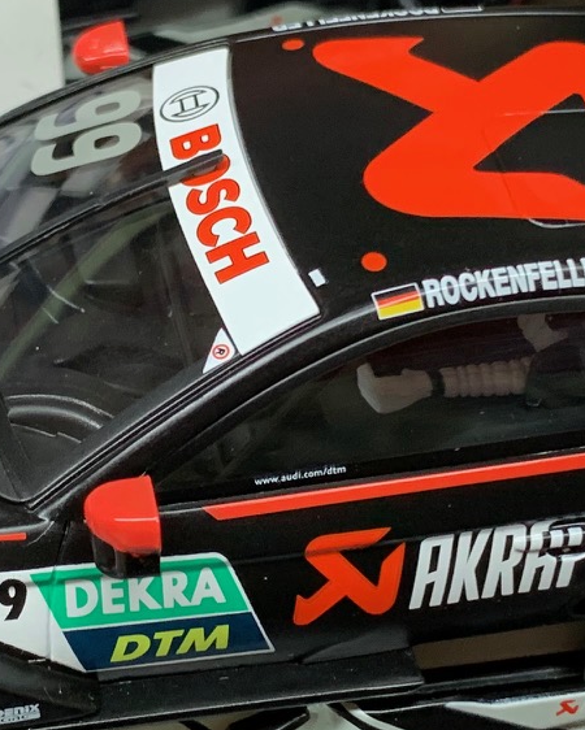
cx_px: 256
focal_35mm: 91
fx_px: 1968
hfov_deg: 16.9
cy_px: 309
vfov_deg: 21.0
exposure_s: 1/50
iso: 160
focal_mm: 4.25
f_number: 1.8
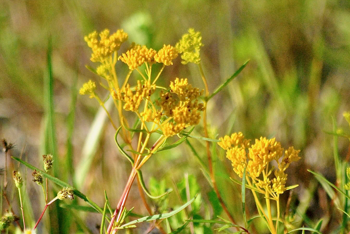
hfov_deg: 4.4
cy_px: 115
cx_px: 171
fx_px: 4507
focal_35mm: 463
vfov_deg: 3.0
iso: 1600
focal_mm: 300
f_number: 6.3
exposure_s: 1/4000
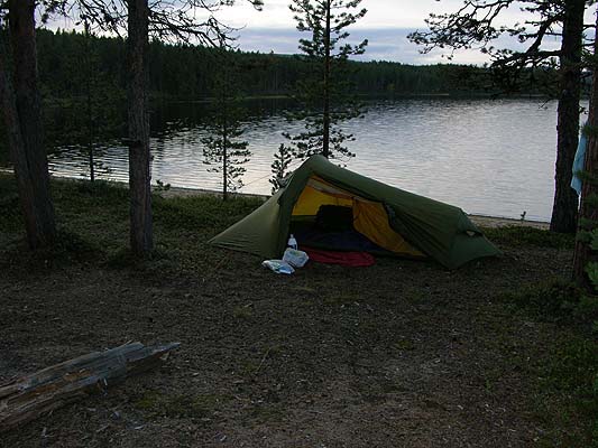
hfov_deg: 52.6
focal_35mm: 35
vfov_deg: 40.7
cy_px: 224
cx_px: 299
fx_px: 605
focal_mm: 8.9
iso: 50
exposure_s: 1/69.9
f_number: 4
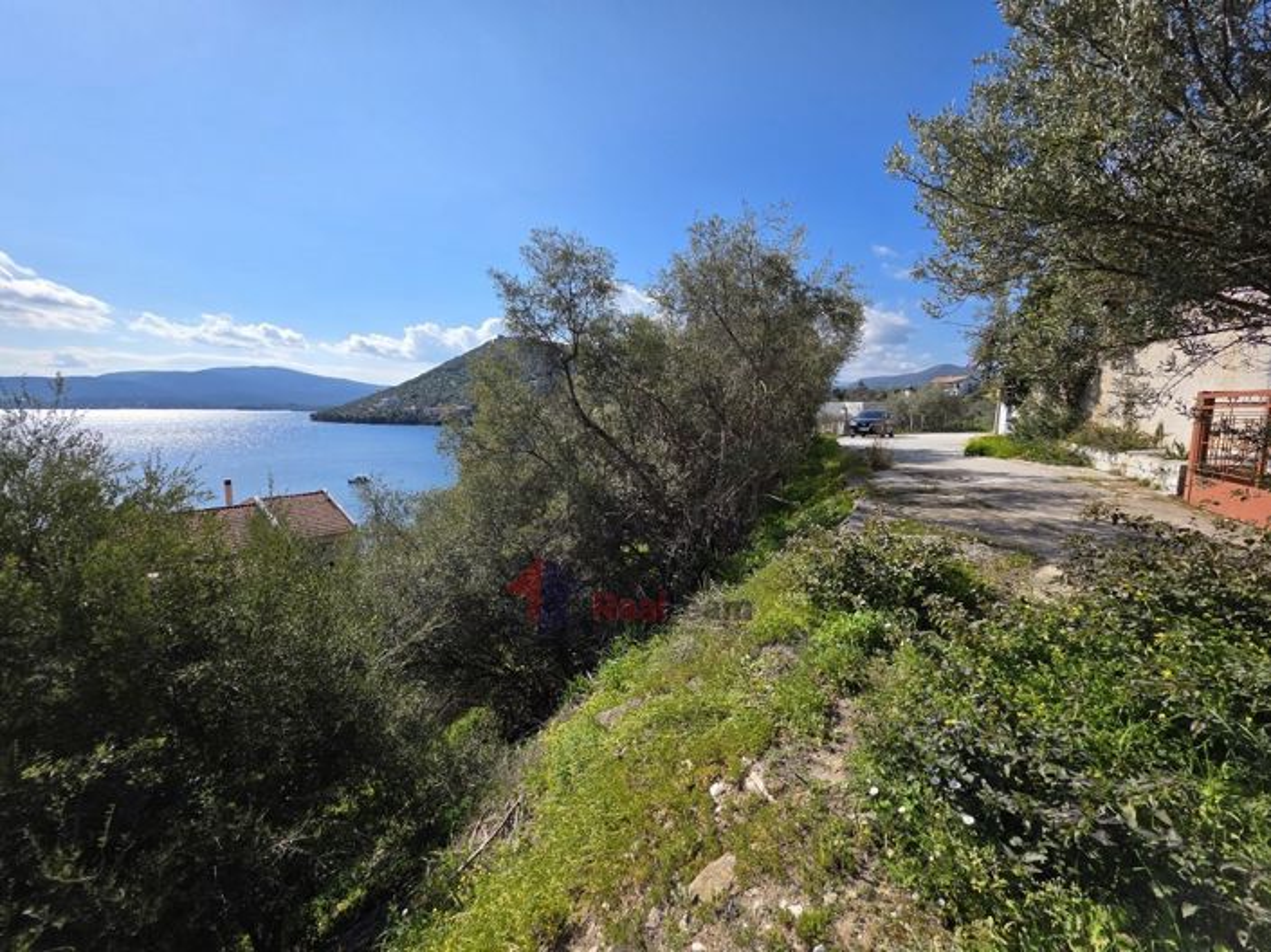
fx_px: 477
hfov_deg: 106.2
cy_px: 476
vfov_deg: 89.9
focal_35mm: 13
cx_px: 636
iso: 40
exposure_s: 1/2977
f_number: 1.9
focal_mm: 2.2
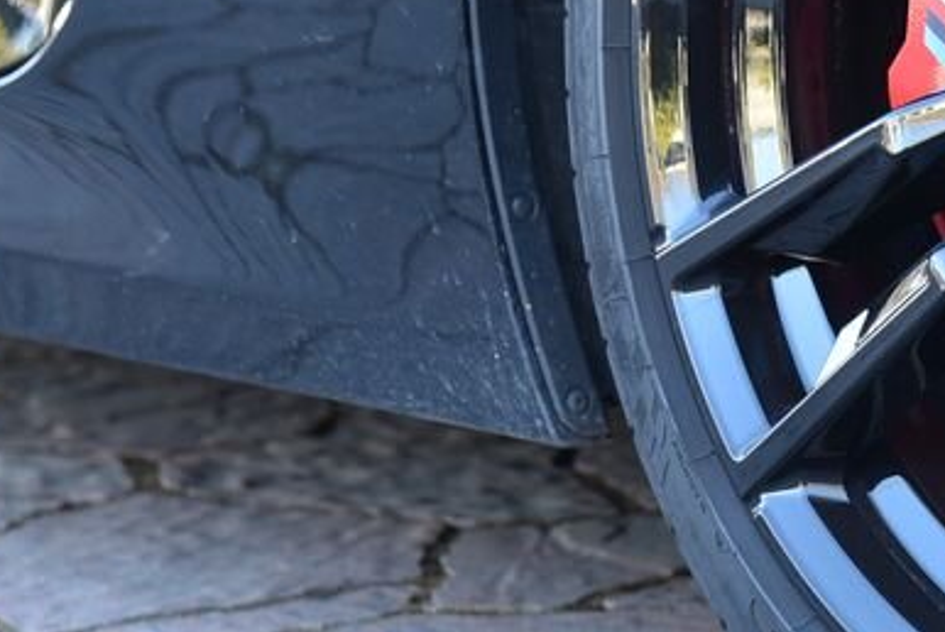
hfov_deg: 9.0
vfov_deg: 6.0
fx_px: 5989
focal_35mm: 228
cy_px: 22
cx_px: 984
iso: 500
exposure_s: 1/80
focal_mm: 86
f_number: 5
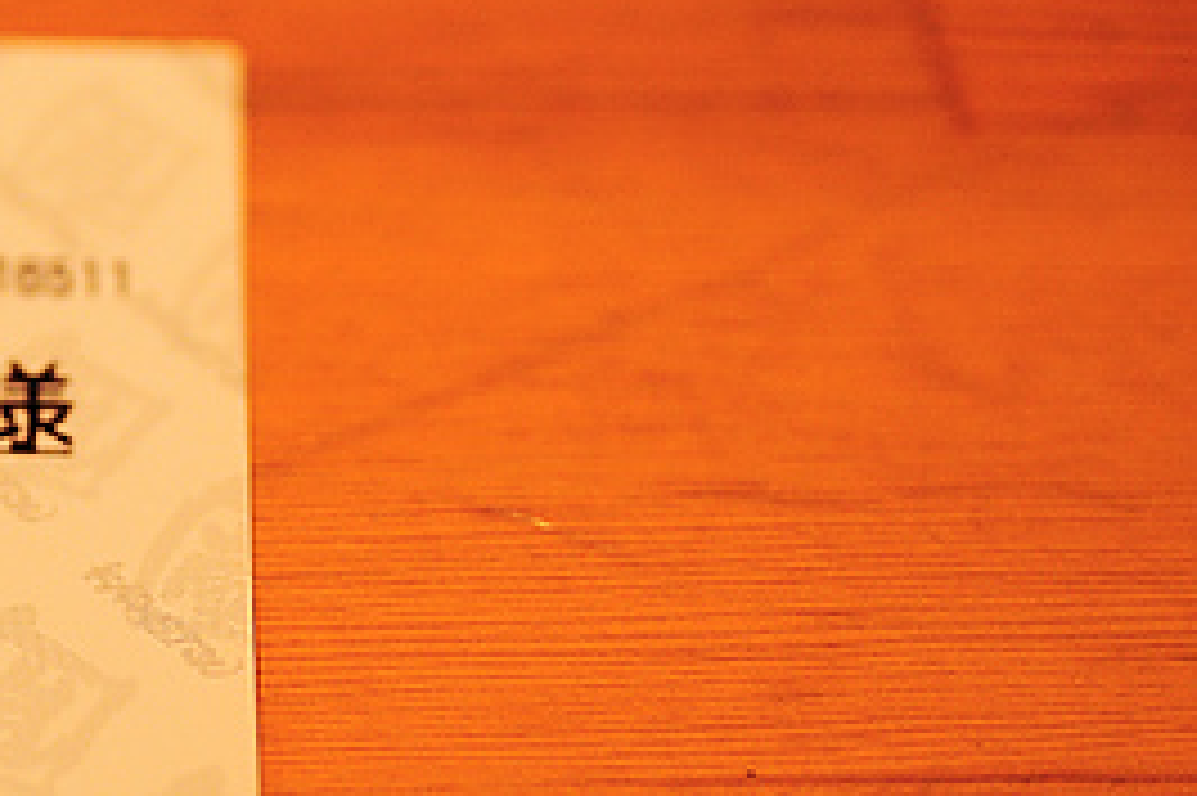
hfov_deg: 17.2
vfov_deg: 11.9
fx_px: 3821
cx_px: -108
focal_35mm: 115
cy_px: 508
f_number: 3.2
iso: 400
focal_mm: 34
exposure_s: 1/320
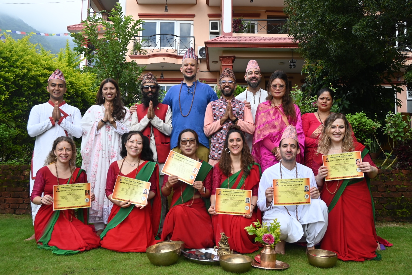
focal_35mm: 34
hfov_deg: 56.1
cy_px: 138
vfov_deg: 39.1
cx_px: 206
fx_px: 386
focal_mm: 22.5
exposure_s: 1/250
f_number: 5
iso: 200
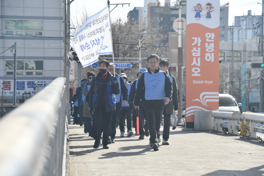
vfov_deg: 9.1
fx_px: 1100
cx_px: 132
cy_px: 88
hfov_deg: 13.7
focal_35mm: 150
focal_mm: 100
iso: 1000
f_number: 9
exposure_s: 1/1250
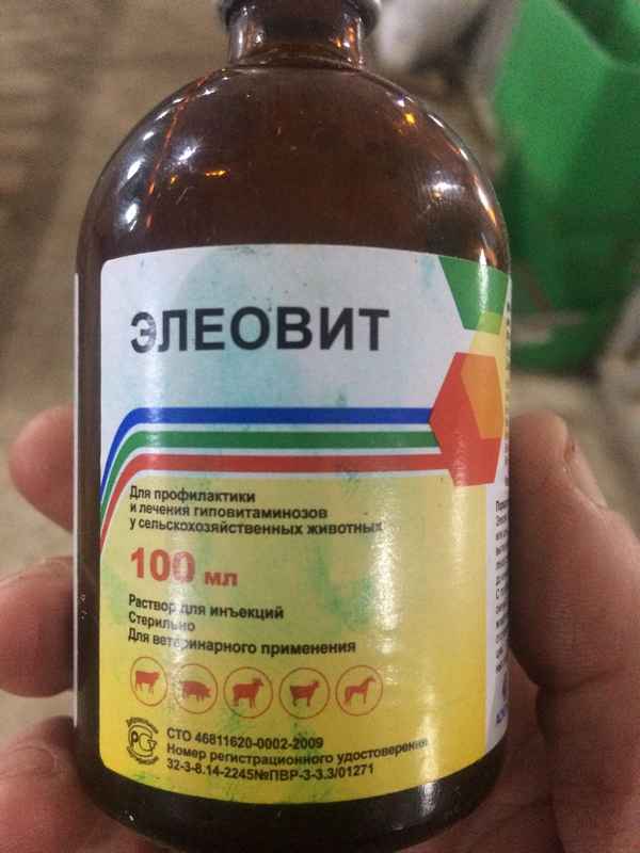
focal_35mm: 29
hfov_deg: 48.2
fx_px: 715
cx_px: 320
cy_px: 426
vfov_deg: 61.7
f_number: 2.2
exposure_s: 1/17
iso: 320
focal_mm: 4.15
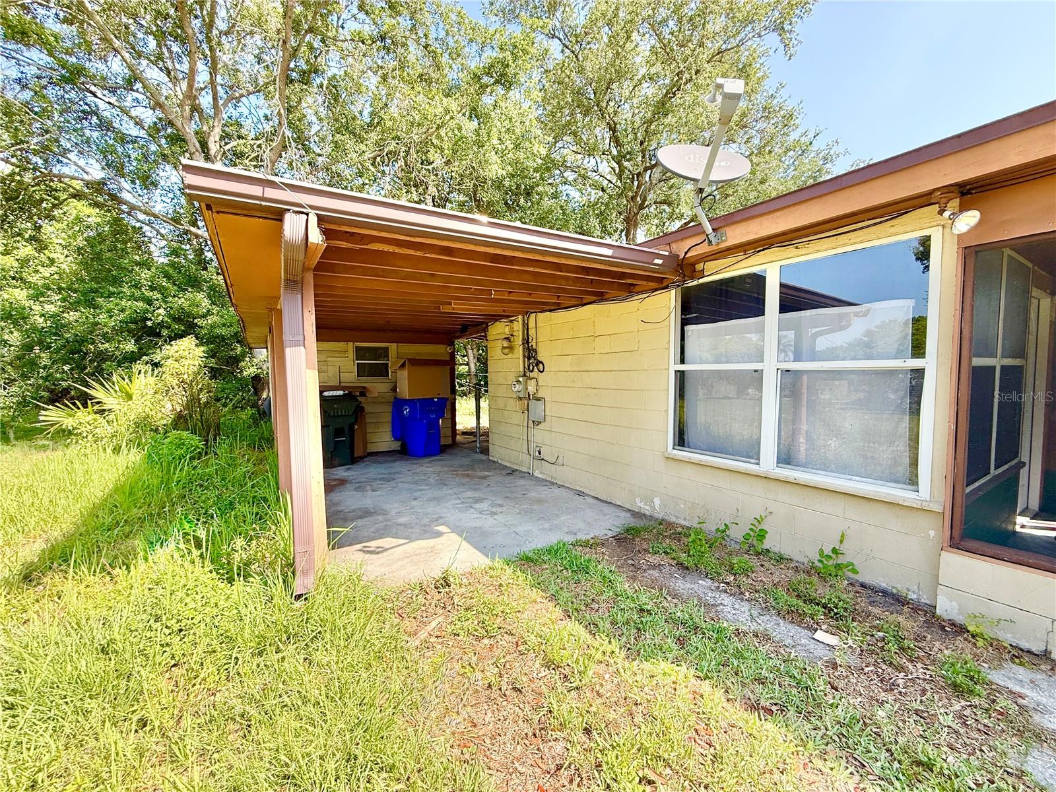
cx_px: 528
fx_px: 427
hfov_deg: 102.1
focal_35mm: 14
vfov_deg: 85.7
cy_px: 396
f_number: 2.2
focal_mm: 2.22
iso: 64
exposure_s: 1/379
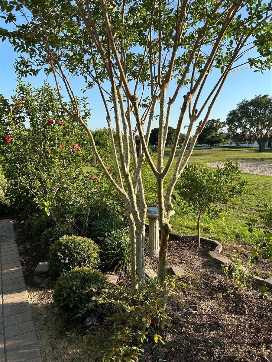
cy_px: 181
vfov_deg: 67.3
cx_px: 136
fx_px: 272
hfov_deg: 53.1
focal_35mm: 26
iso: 50
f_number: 1.5
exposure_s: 1/1209
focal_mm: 5.7
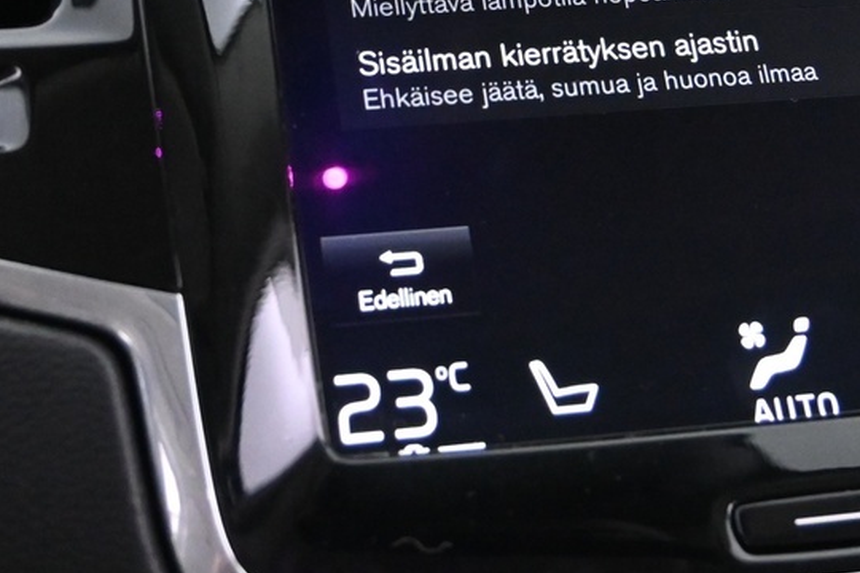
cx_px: 522
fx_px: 2311
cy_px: 11
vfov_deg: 13.9
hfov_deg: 21.0
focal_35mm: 97
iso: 3200
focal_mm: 21.5
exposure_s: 1/25
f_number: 4
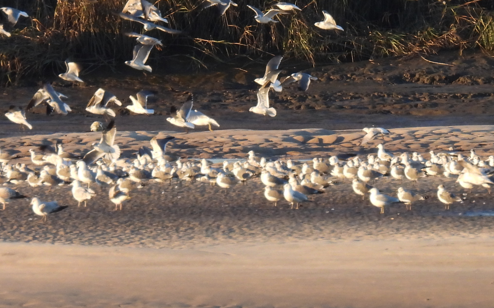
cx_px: 265
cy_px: -14
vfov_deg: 0.6
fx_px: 30910
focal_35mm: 2296
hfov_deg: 0.9
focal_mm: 170
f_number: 5.6
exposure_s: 1/250
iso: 200
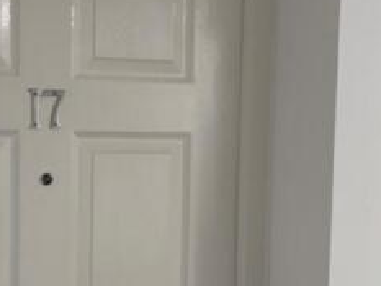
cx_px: 119
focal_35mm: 65
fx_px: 716
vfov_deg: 22.6
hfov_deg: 29.5
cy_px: 177
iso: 100
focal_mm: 5.96
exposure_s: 1/50
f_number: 1.6
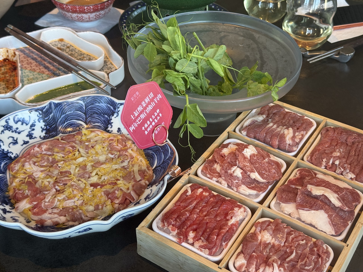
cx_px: 188
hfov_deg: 38.2
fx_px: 524
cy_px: 133
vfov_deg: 29.1
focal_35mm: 50
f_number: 1.78
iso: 100
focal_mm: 6.76
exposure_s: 1/120
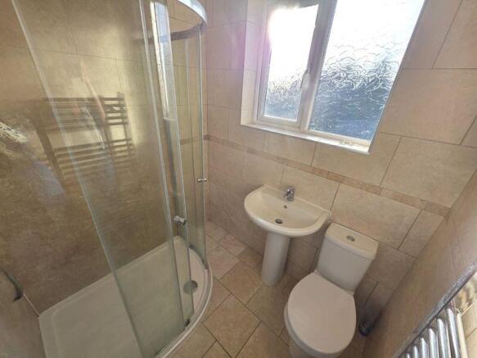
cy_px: 179
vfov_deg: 89.9
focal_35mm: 13
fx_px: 179
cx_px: 238
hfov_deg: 106.2
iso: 20
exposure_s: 1/101
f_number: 1.9
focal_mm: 2.2
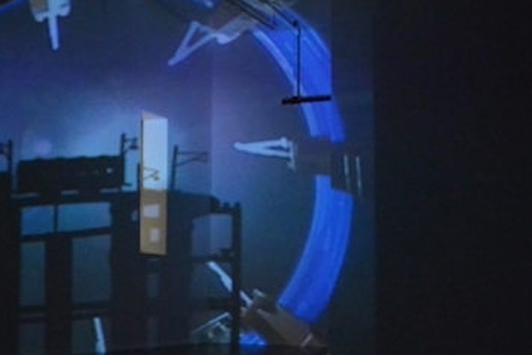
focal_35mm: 70
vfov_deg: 19.1
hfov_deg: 26.2
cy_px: 333
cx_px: -82
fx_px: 1035
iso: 1800
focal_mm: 11
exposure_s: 1/60
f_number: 3.5
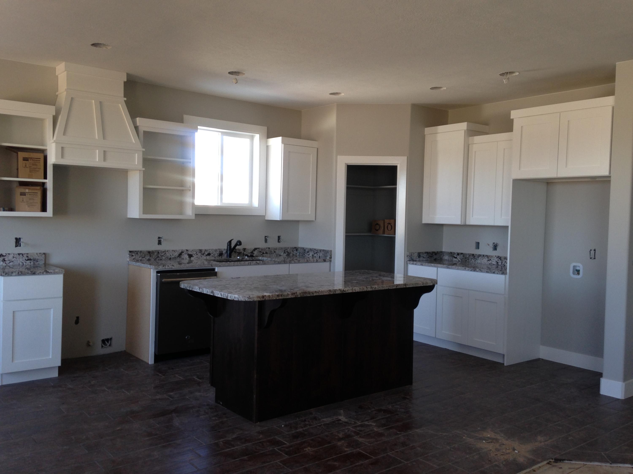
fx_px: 603
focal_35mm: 33
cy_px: 237
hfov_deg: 55.4
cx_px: 316
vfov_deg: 42.9
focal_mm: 4.12
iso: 50
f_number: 2.4
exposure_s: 1/40
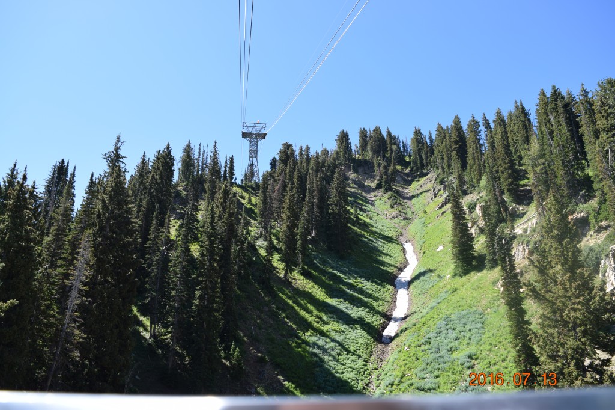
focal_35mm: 27
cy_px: 205
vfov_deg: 47.9
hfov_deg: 67.4
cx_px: 308
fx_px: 461
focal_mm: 18
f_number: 6.3
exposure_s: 1/160
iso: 100
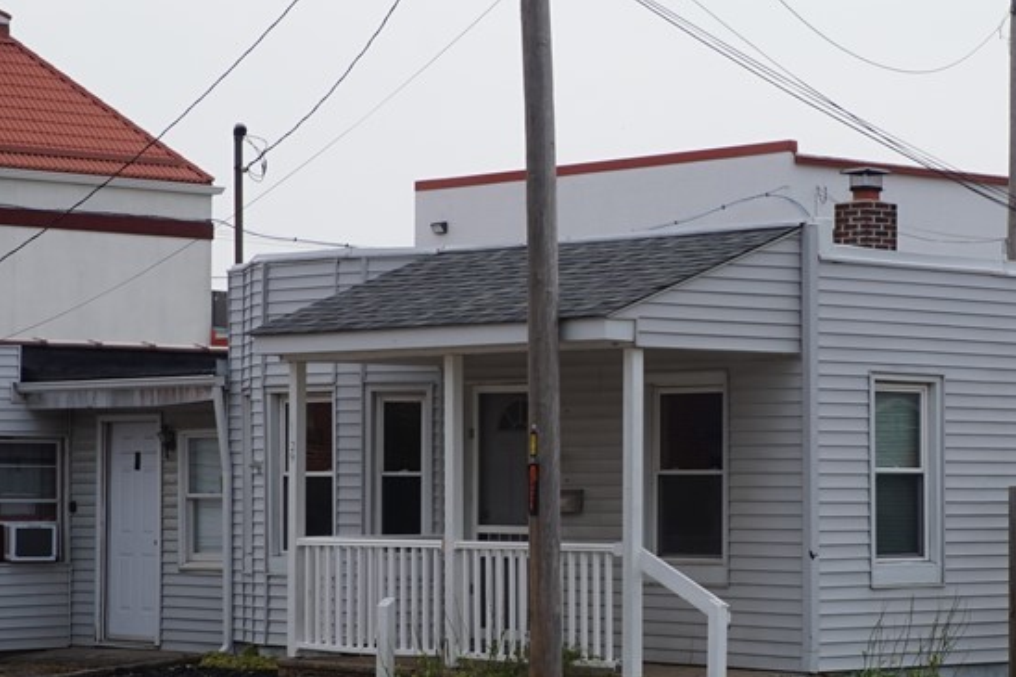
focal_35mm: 110
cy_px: 429
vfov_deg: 12.4
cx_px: 737
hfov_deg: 18.5
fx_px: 3103
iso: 100
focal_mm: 37
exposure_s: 1/125
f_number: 14
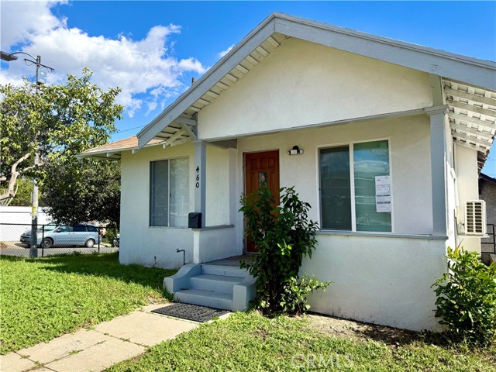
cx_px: 248
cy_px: 186
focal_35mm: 24
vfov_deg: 56.8
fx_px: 344
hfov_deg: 71.6
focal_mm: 6.76
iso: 100
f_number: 1.78
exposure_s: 1/4673
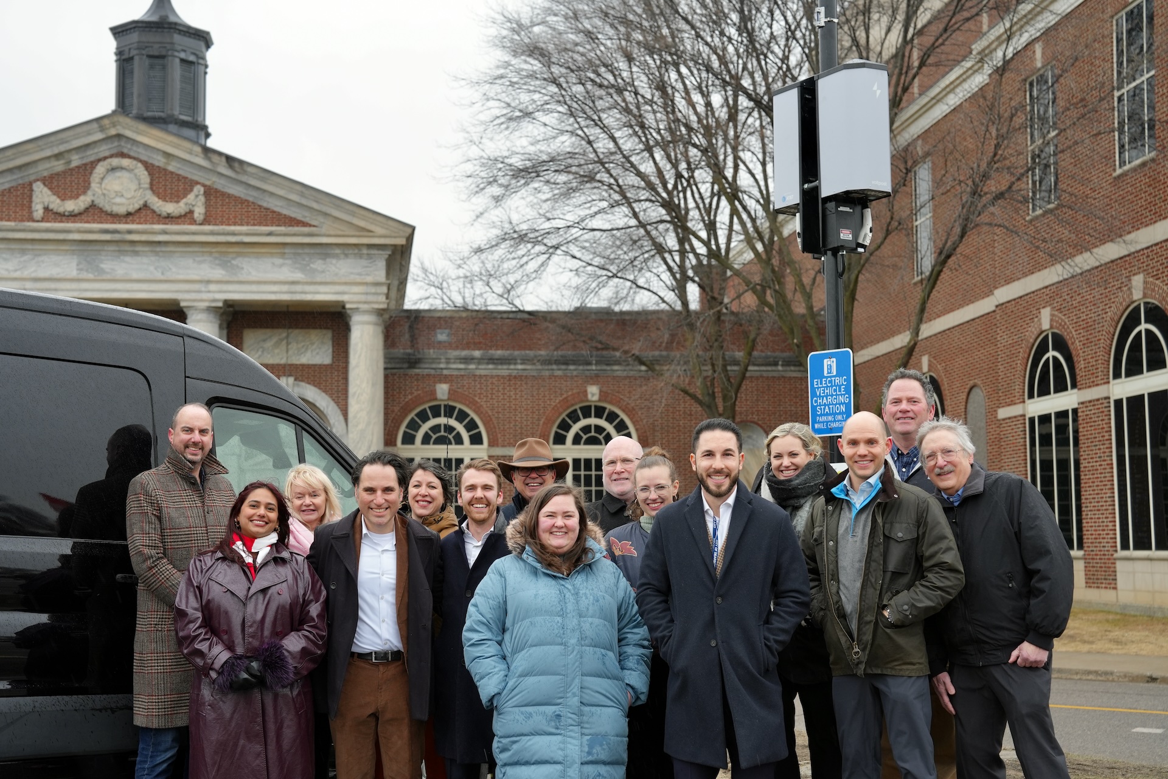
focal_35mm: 50
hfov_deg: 39.6
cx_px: 584
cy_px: 390
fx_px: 1622
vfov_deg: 27.0
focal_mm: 50
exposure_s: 1/160
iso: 320
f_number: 4
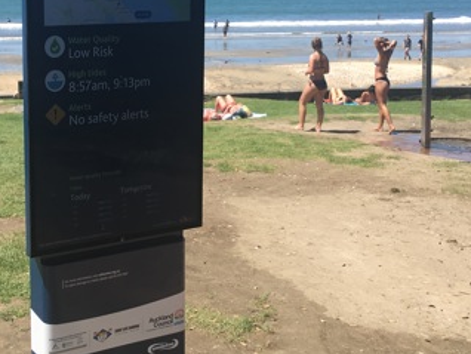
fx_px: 844
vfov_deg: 23.5
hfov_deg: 31.1
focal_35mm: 62
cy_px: 98
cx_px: 194
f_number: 2.2
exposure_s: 1/950
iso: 25
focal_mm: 4.15
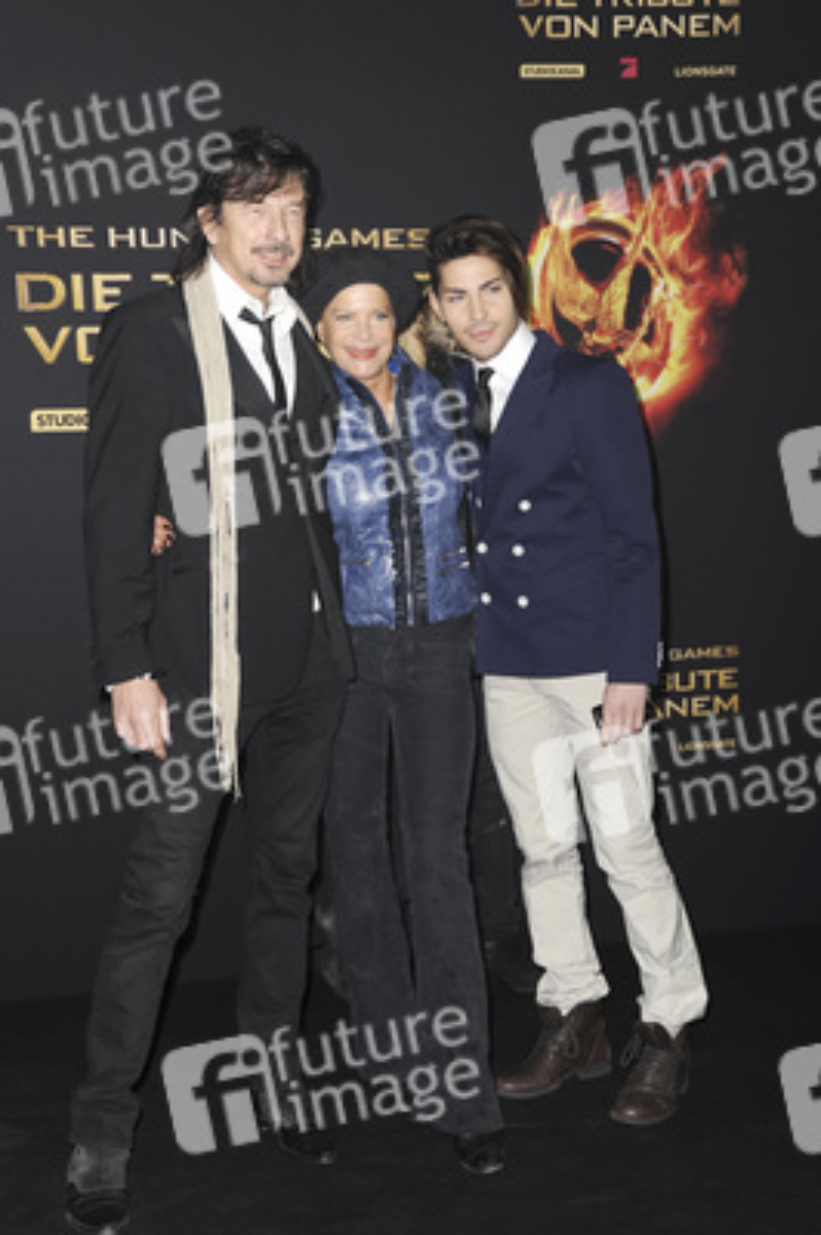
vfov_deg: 32.4
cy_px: 618
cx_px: 410
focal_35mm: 62
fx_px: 2124
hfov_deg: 21.9
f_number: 5.6
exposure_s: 1/200
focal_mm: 62
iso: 200
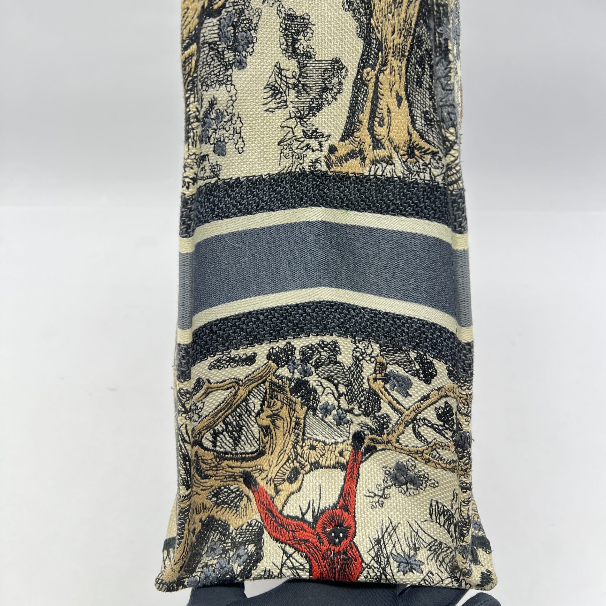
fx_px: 614
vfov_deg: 51.5
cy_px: 198
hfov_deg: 52.5
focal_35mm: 31
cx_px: 306
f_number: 1.5
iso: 80
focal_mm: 5.7
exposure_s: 1/100
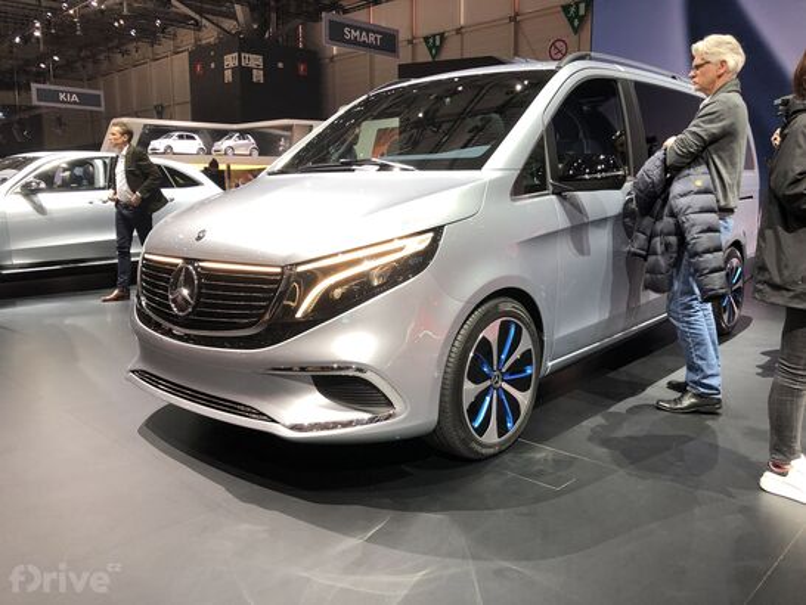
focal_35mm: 28
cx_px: 403
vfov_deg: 49.8
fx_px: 652
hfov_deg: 63.4
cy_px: 302
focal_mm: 3.99
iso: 25
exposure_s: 1/34
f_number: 1.8
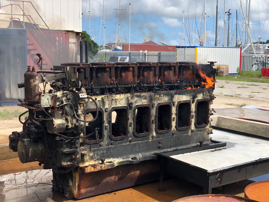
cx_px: 134
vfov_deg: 28.0
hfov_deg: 36.8
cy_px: 101
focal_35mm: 52
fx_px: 404
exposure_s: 1/631
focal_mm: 6
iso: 16
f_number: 2.4
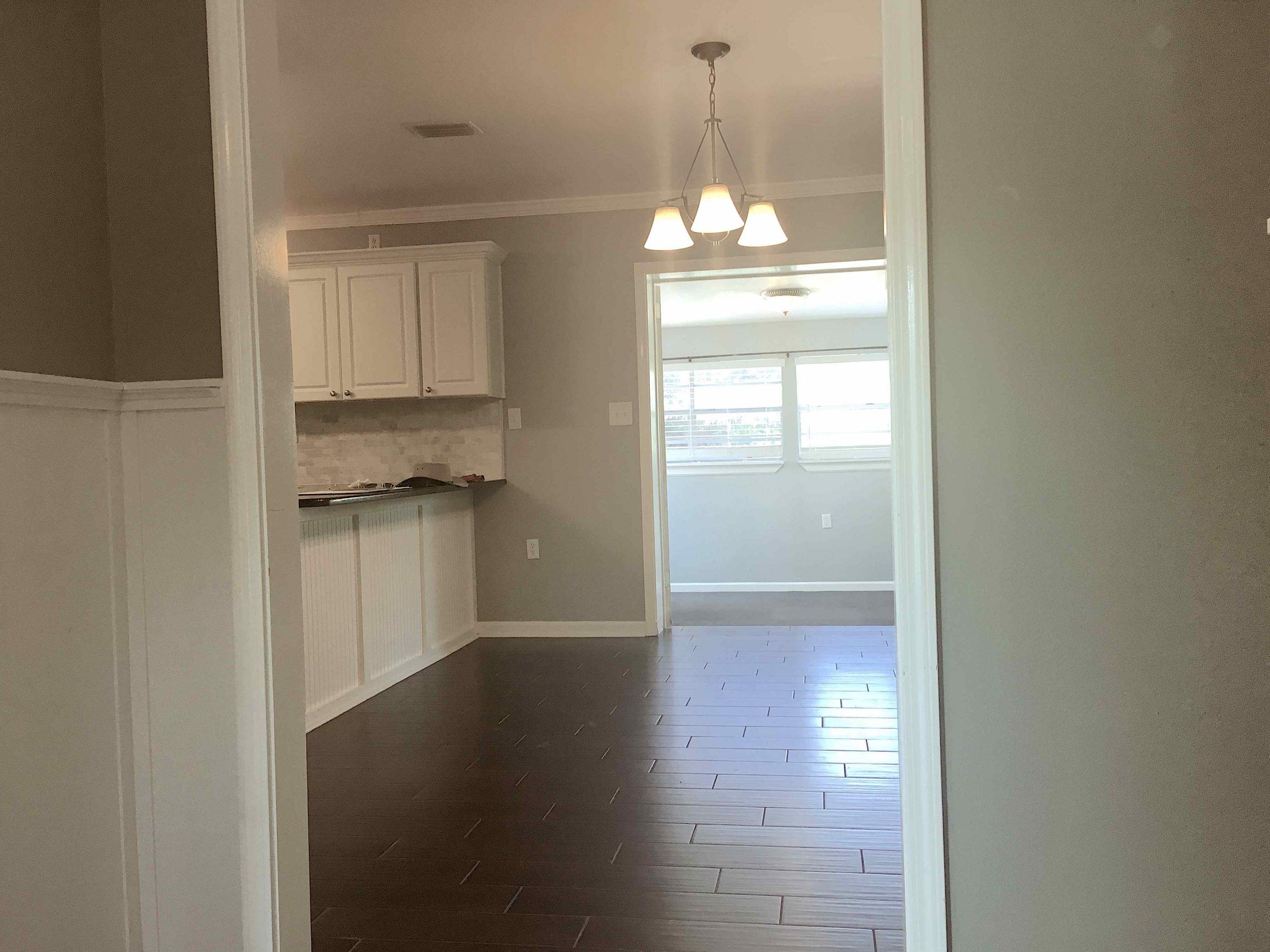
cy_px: 476
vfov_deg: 48.2
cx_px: 635
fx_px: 1064
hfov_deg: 61.7
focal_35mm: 29
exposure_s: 1/30
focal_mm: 4.15
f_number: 2.2
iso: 50
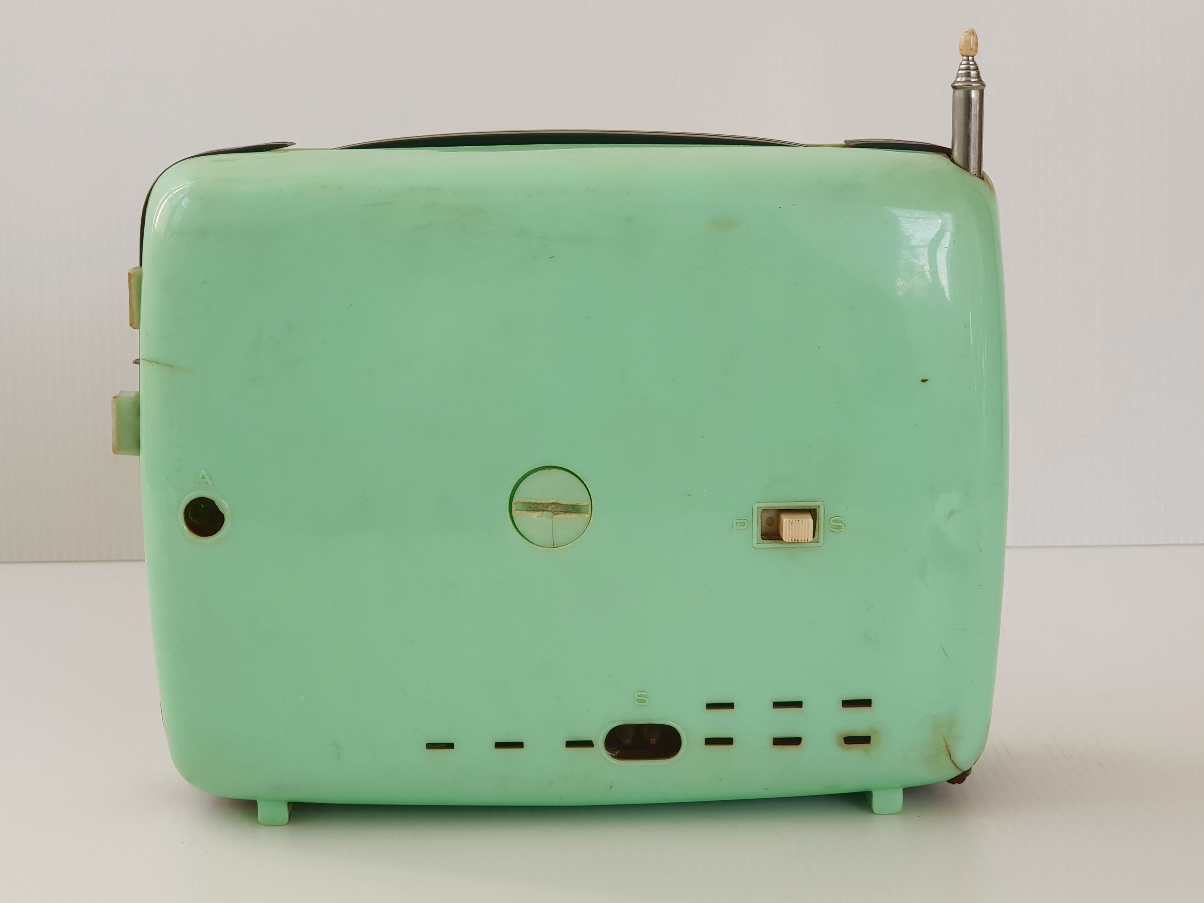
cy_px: 452
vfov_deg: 28.0
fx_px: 1809
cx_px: 602
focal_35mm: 52
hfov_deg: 36.8
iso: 32
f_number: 2.4
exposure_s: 1/50
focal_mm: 6
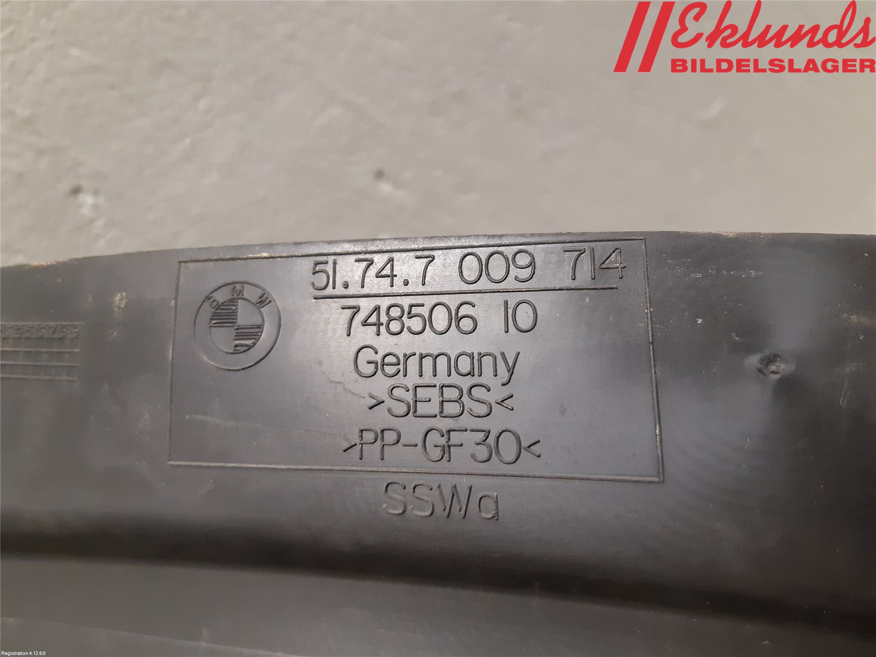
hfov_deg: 67.3
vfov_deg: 53.1
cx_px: 438
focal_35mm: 26
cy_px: 328
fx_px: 658
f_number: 1.7
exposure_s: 1/50
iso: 320
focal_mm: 3.93
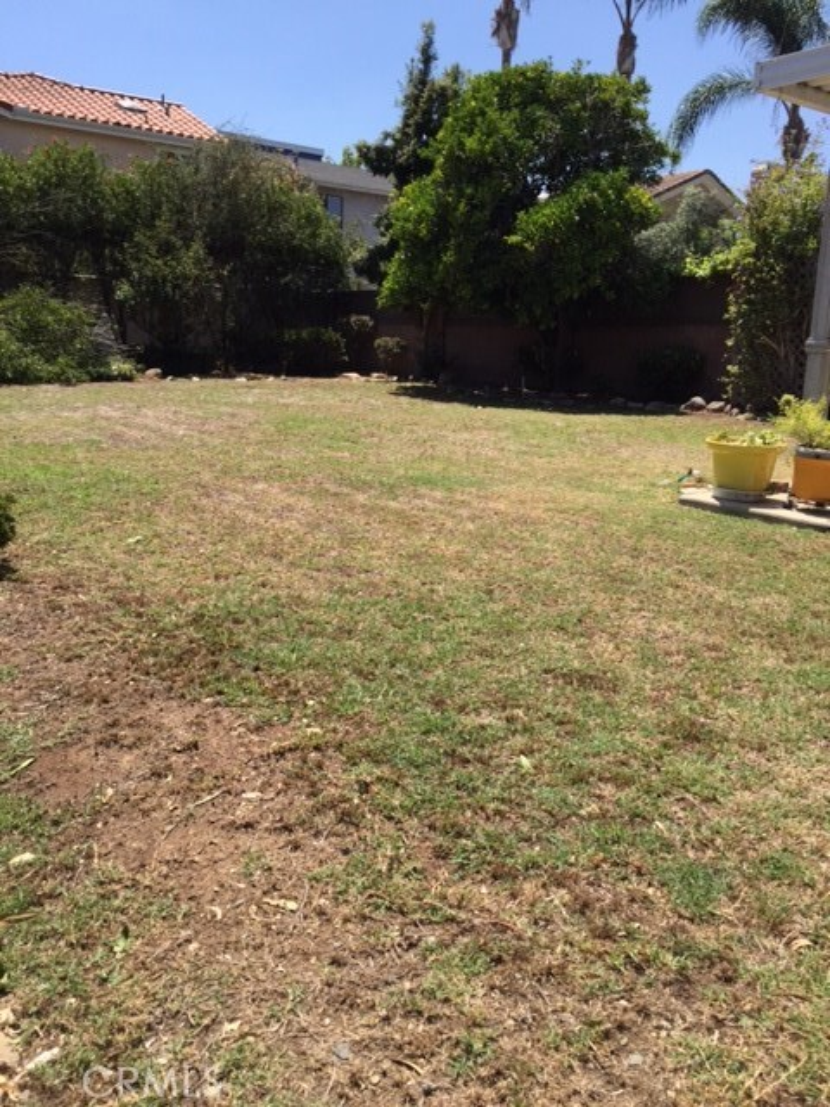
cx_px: 415
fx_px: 927
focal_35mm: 29
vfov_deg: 61.7
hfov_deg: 48.2
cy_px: 554
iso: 32
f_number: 2.2
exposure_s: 1/1647
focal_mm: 4.15
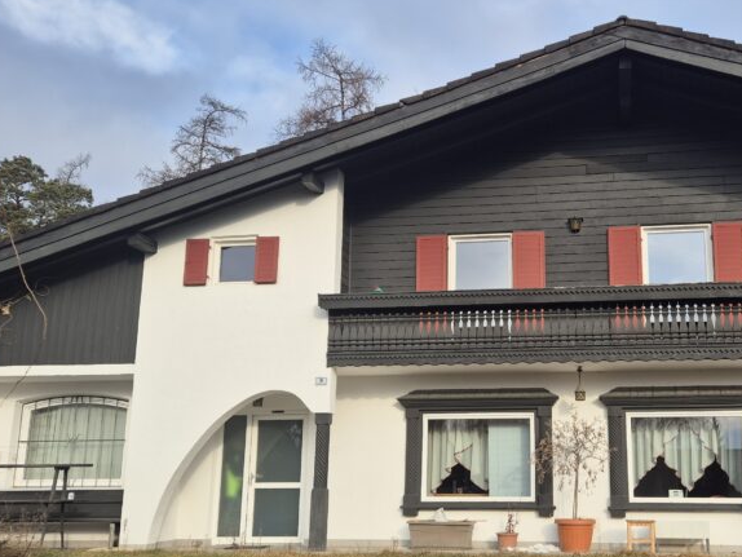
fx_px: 879
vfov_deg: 35.1
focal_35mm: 41
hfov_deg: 45.2
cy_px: 306
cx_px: 482
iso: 25
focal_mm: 5.4
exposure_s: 1/830
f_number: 1.8
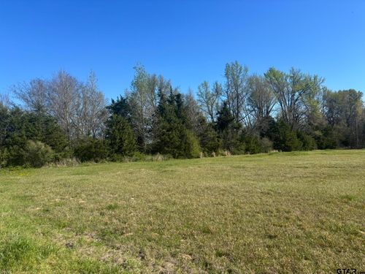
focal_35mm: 26
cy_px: 137
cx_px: 182
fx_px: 274
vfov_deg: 53.1
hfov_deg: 67.3
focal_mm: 5.96
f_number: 1.6
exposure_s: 1/2710
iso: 50
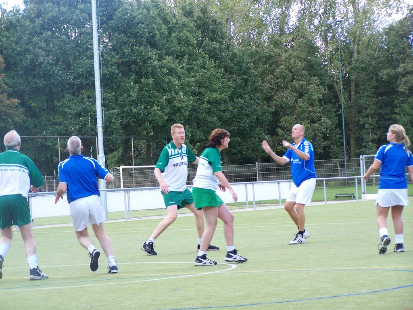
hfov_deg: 14.2
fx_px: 1658
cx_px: 206
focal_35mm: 139
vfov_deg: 10.7
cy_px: 155
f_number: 3.3
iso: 160
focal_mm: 23.1
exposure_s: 1/250
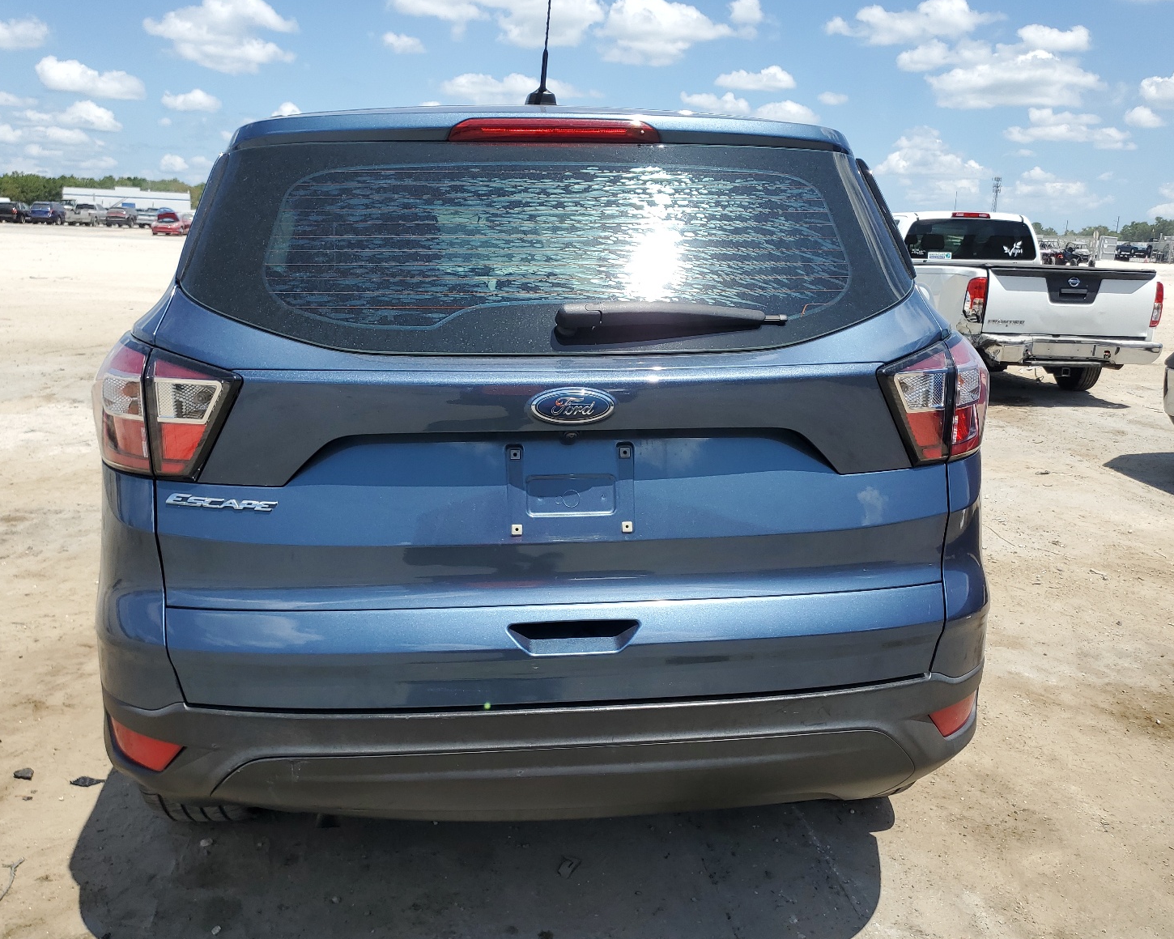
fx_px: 973
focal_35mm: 28
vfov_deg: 51.5
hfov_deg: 62.2
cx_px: 567
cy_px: 465
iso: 50
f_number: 1.5
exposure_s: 1/3333
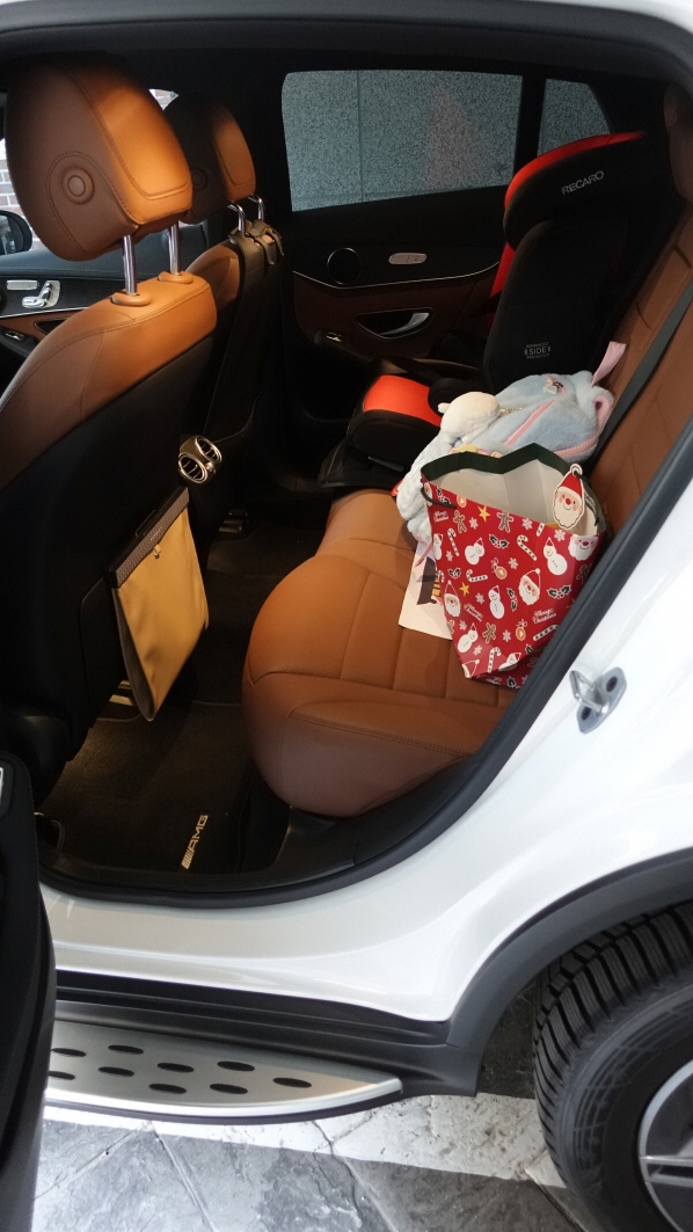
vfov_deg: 71.9
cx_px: 331
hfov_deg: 44.4
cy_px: 599
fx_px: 849
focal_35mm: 26
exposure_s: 1/100
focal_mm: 8.8
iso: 2500
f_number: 1.8
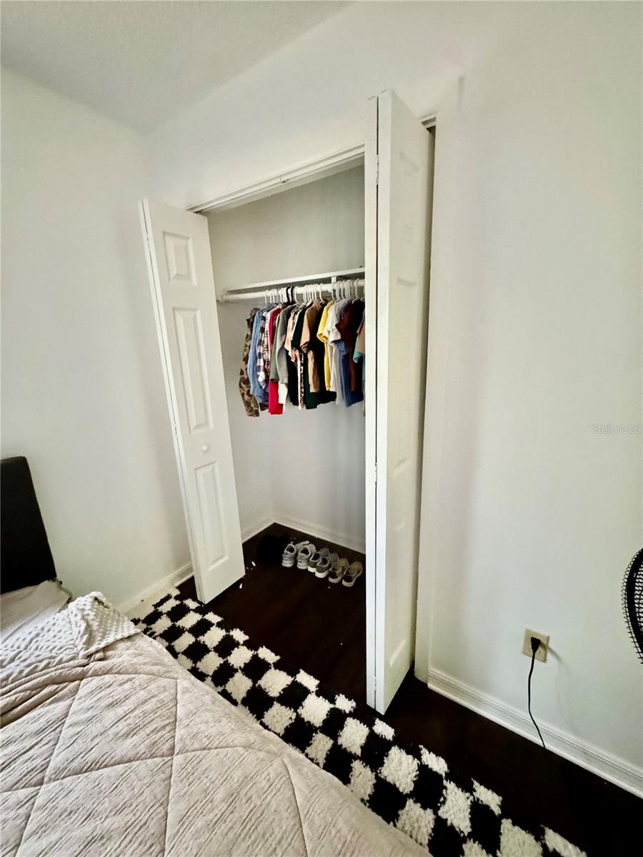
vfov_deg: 102.1
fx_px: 347
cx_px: 322
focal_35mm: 14
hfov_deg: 85.7
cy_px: 428
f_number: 2.2
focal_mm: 2.22
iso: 1250
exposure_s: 1/36
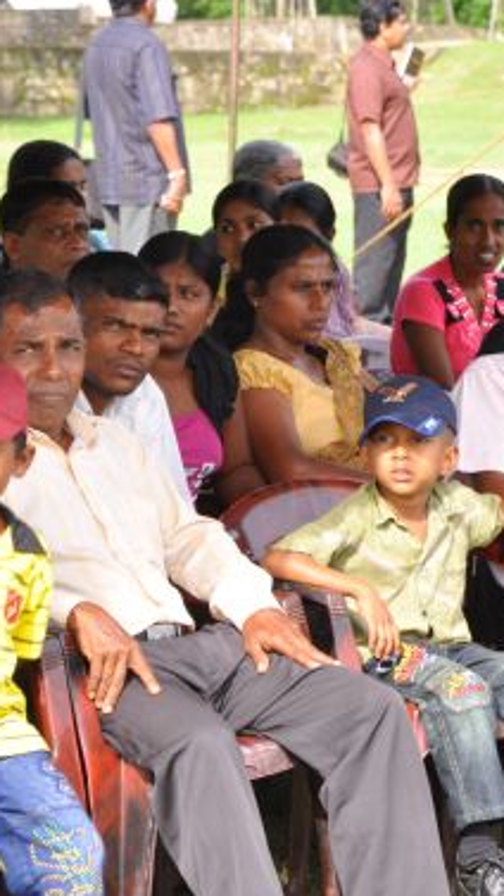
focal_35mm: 200
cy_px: 463
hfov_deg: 6.0
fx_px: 4753
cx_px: 549
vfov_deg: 10.8
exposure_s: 1/125
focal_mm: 80
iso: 200
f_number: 8
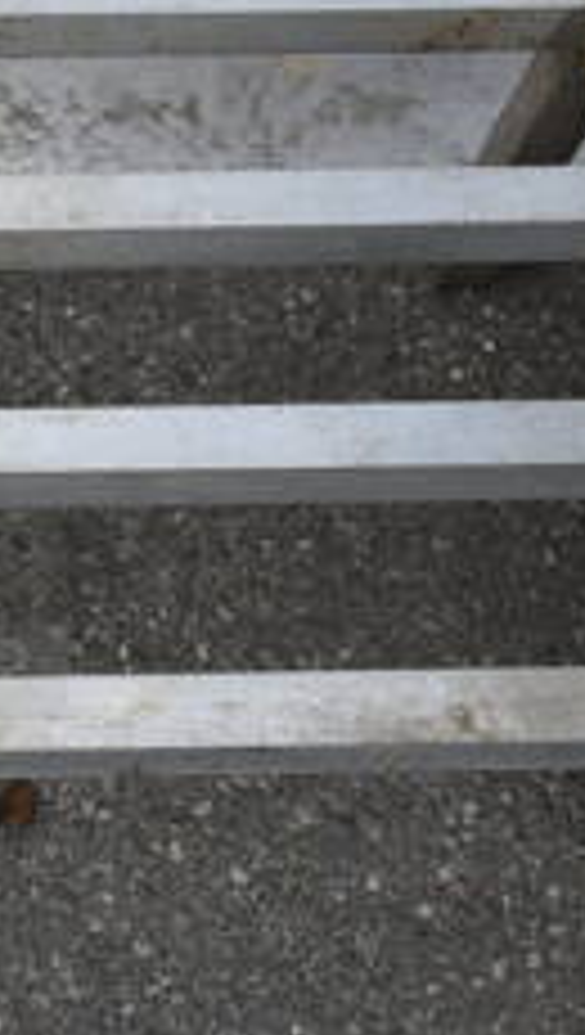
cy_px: 482
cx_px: -432
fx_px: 2061
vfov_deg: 28.2
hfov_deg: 14.4
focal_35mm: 75
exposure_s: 1/200
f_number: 7.1
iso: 100
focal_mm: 18
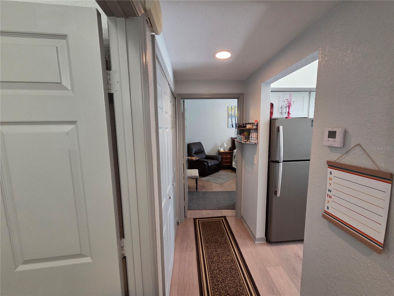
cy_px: 148
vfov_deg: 89.9
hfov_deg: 106.2
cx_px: 197
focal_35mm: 13
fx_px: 148
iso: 500
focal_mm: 2.2
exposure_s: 1/60
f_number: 2.2
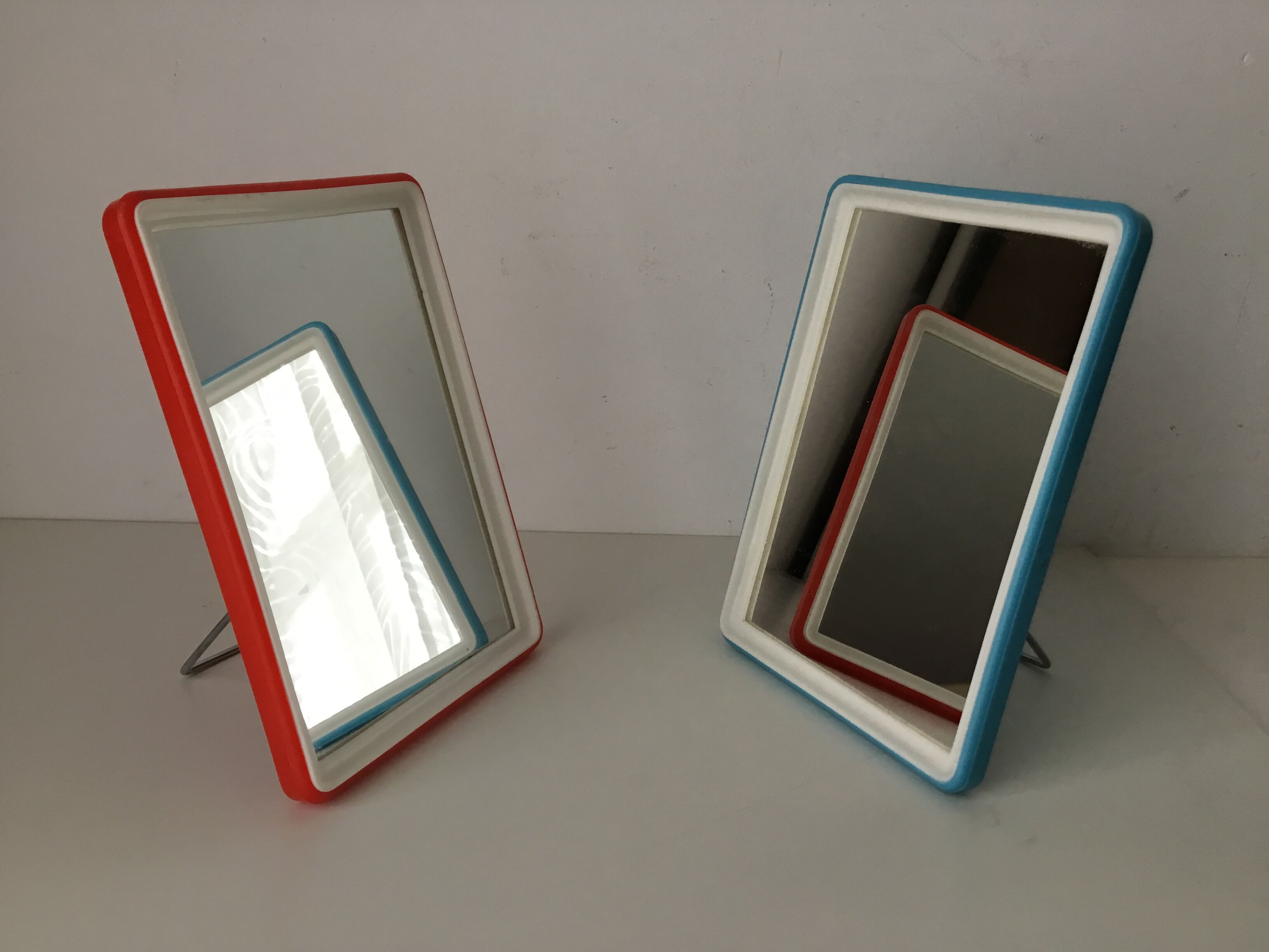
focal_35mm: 31
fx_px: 1136
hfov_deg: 58.4
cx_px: 634
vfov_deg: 45.4
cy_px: 476
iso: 32
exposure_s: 1/33
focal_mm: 3.3
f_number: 2.4
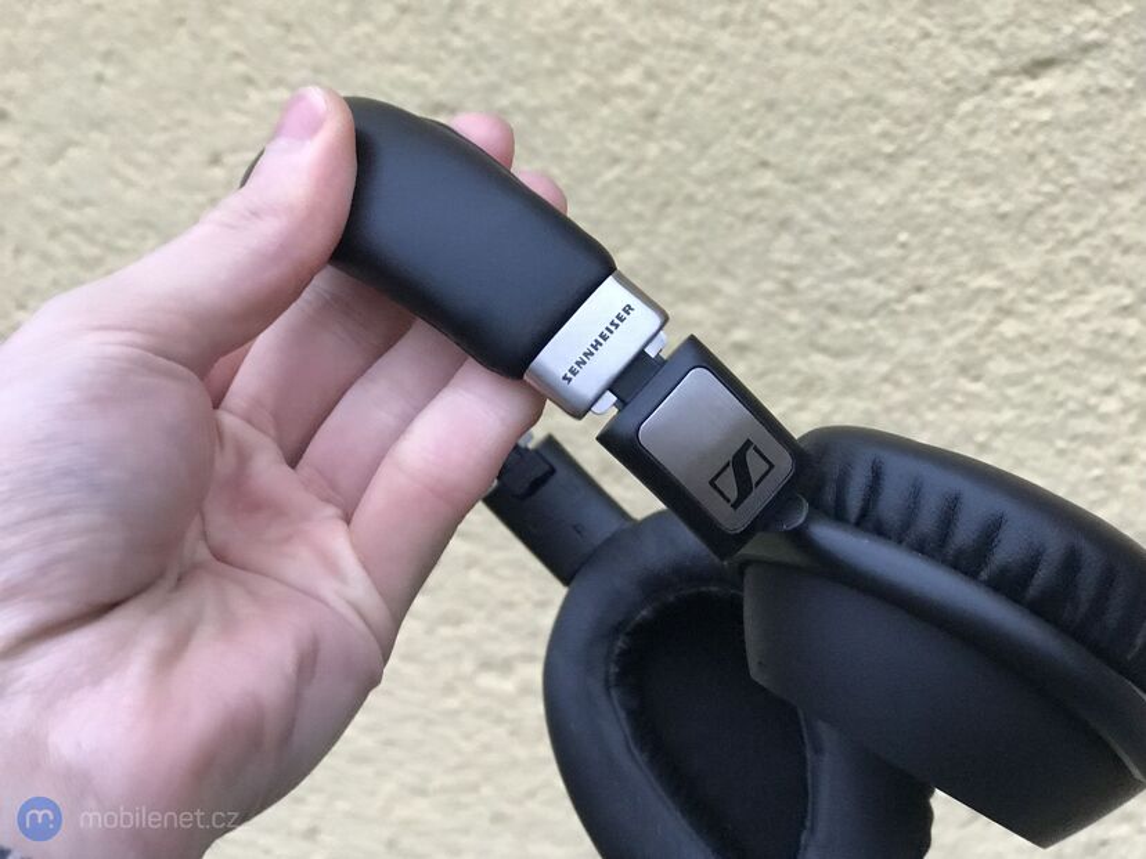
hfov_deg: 33.8
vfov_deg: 25.7
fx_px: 1887
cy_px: 430
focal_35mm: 57
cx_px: 573
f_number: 2.8
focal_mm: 6.6
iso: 125
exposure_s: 1/50
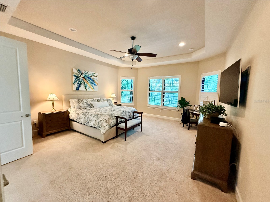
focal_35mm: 14
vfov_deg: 85.7
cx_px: 135
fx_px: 109
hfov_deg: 102.1
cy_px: 101
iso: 500
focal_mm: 2.22
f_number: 2.2
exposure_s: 1/120
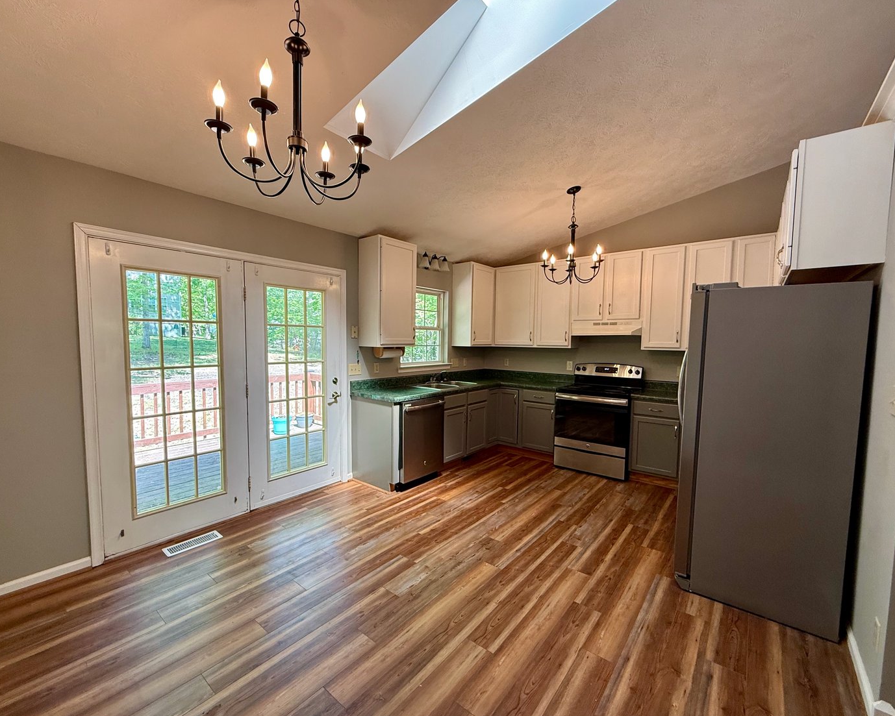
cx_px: 434
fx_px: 397
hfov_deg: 96.8
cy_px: 366
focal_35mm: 15
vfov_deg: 84.0
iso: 160
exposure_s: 1/120
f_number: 2.2
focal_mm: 2.22
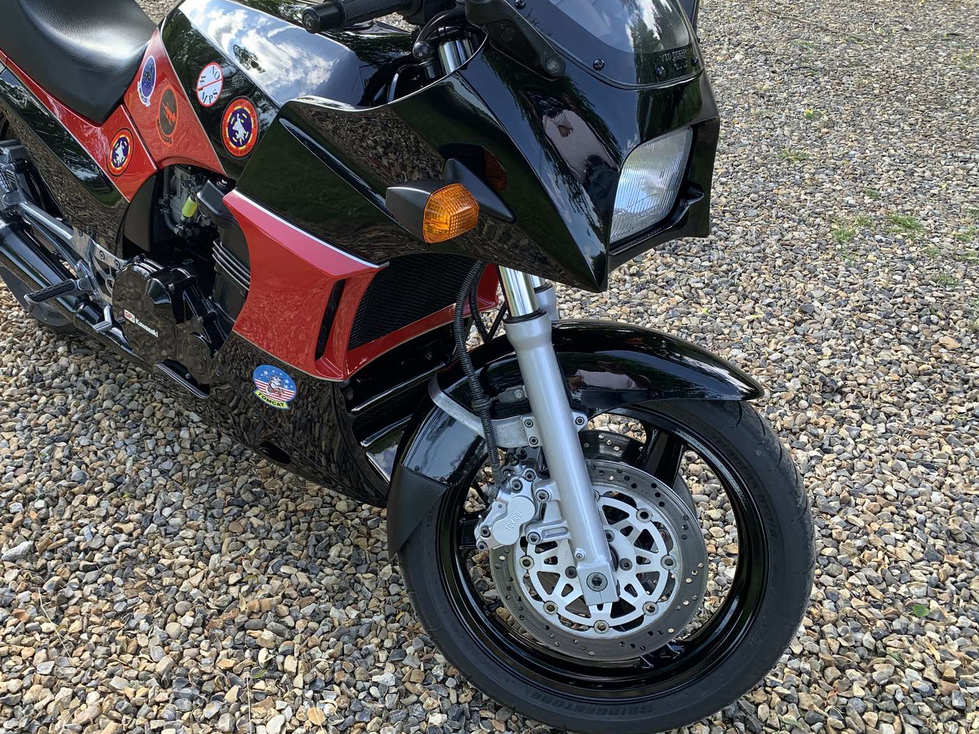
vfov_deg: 41.5
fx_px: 962
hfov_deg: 53.4
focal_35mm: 34
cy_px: 283
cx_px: 372
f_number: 1.8
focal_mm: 4.25
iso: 25
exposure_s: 1/171
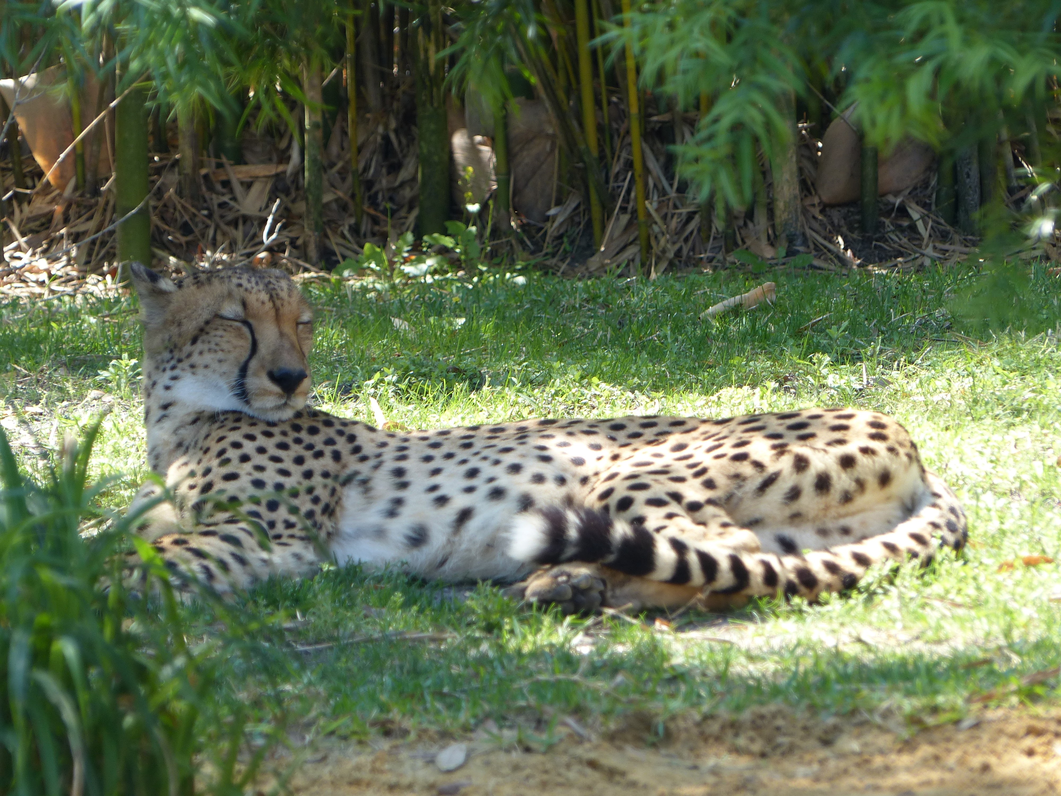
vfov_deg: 3.5
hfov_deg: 4.6
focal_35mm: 428
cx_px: 530
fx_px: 13118
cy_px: 398
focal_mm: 77
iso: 100
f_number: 4
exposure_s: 1/200
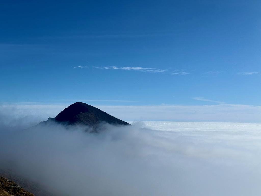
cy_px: 98
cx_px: 130
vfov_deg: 30.3
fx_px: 362
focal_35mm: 48
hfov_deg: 39.7
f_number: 1.78
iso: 50
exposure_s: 1/11364
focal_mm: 6.76
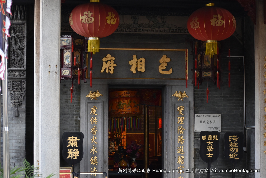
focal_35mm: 106
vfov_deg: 12.9
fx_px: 783
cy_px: 89
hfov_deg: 19.3
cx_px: 132
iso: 800
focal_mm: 70
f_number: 4.5
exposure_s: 1/250
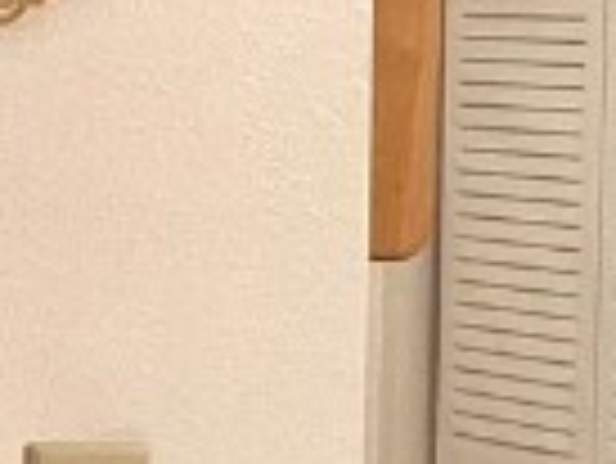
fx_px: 4114
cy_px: 523
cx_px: 1174
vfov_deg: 6.4
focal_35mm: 231
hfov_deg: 8.2
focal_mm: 3.3
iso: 200
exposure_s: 1/60
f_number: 2.4
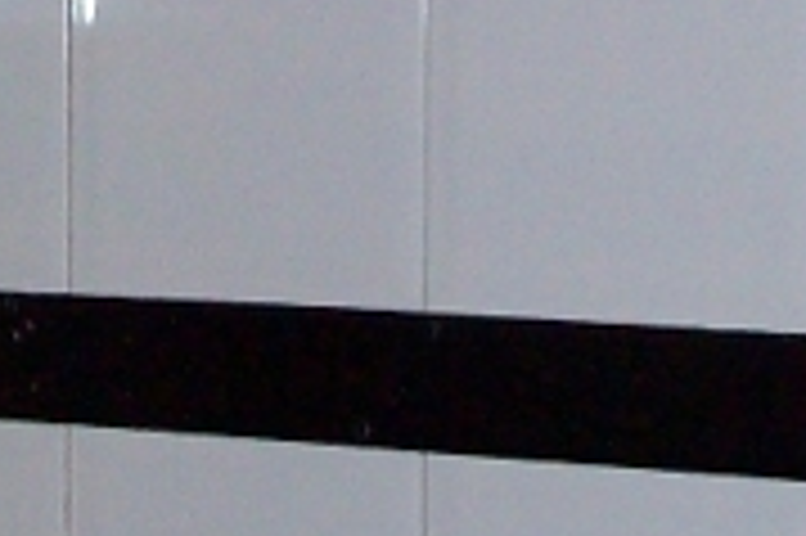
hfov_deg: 11.1
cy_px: 185
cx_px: -371
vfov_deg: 7.7
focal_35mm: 178
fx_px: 3981
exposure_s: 1/60
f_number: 2.8
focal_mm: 5.7
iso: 160
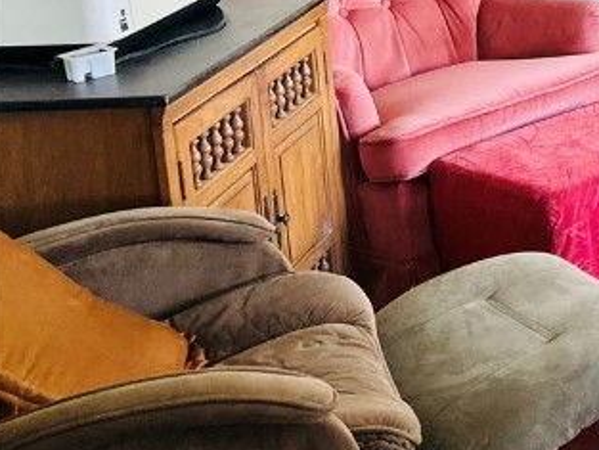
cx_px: 970
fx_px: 1471
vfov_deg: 16.7
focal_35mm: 85
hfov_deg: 19.2
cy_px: -67
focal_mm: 5.7
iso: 125
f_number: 1.5
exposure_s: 1/121
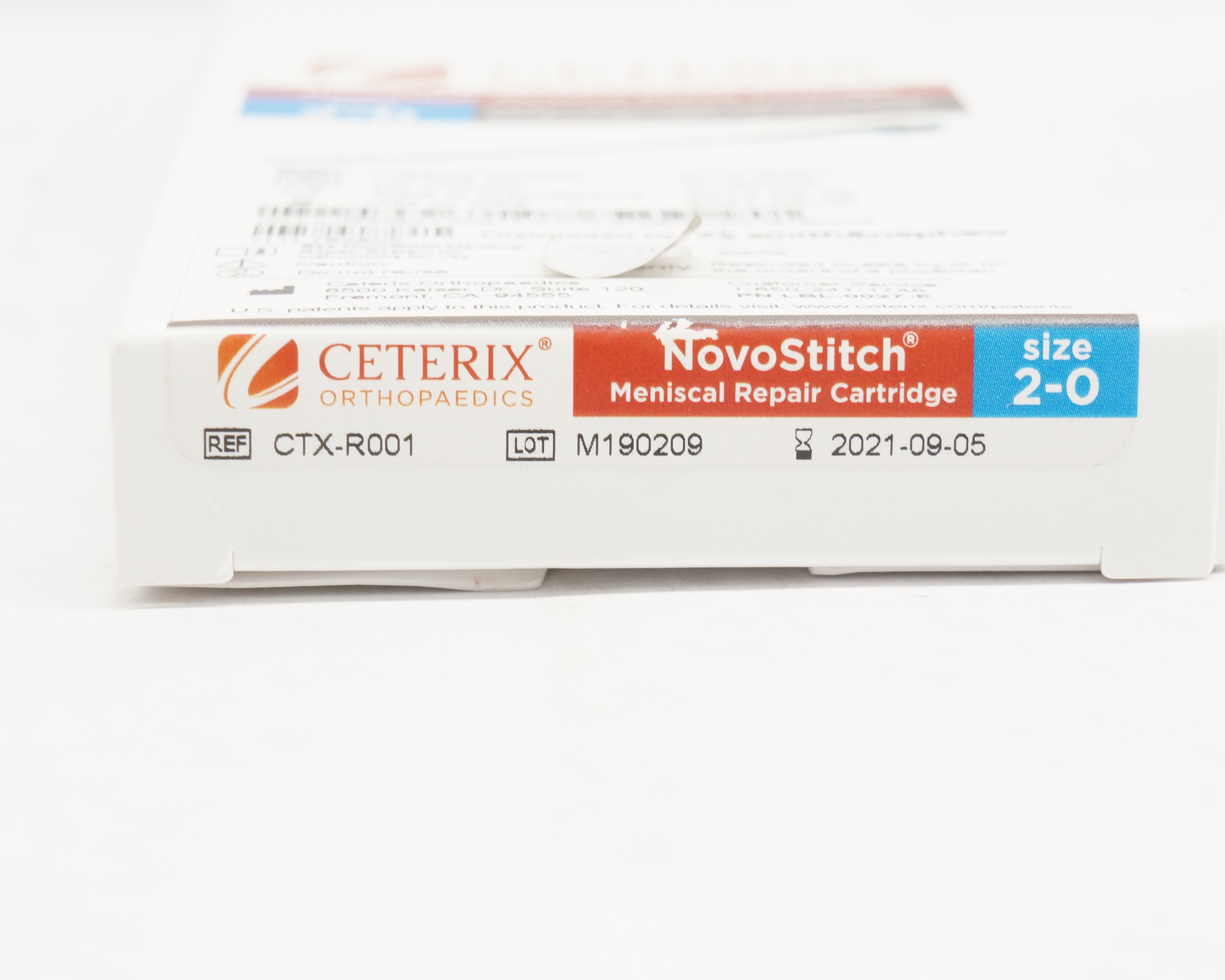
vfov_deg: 16.4
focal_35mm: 94
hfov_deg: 20.5
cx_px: 618
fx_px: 3392
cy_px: 490
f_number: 11
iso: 800
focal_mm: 55
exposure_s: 1/30
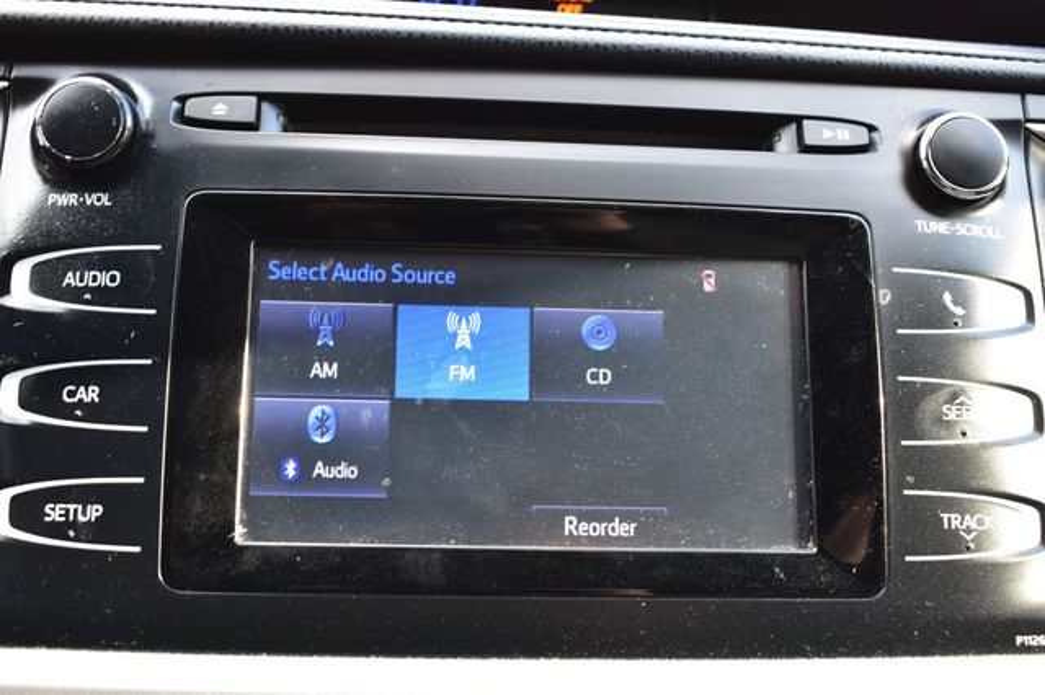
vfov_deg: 31.9
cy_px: 348
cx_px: 522
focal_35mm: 42
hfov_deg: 46.4
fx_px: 1218
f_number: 7.1
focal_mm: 28
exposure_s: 1/25
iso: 400
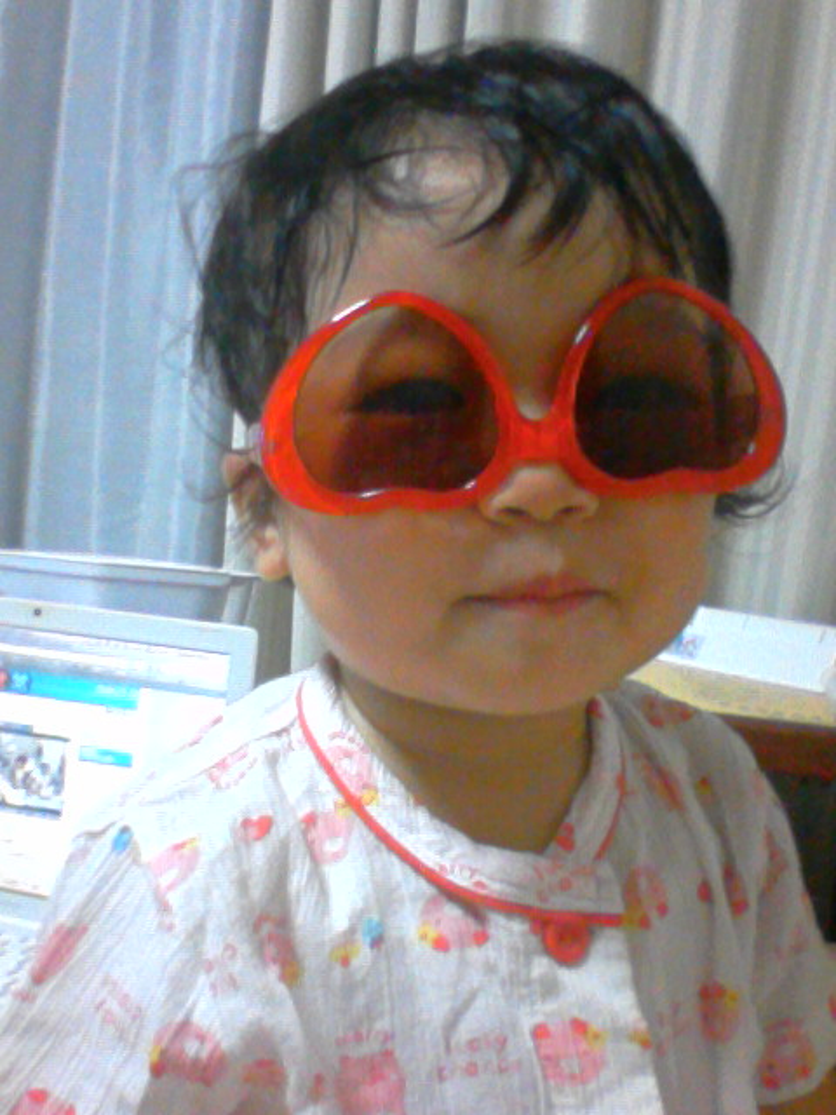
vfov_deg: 61.7
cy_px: 558
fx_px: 934
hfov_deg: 48.2
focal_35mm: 29
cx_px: 418
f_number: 2.8
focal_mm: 1.5
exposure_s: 1/10.3
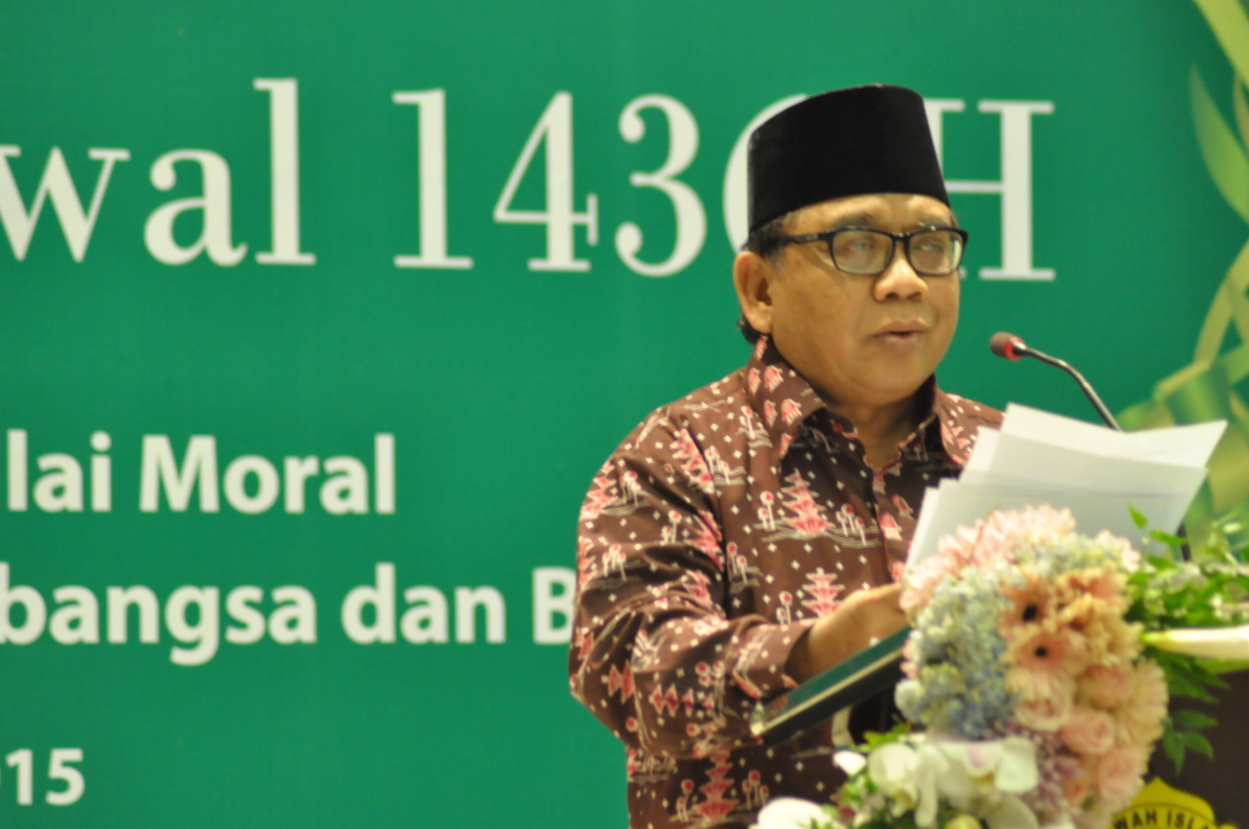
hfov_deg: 8.0
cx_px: 629
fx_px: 8940
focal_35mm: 258
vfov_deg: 5.3
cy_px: 410
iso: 1600
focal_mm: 170
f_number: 4.8
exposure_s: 1/13
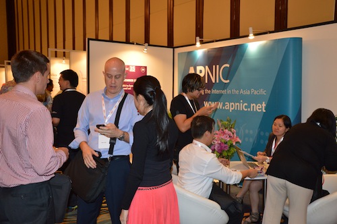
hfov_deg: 53.2
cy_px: 112
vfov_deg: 36.8
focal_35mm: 36
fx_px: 337
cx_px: 168
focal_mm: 24
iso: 1000
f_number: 3.8
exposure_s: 1/60
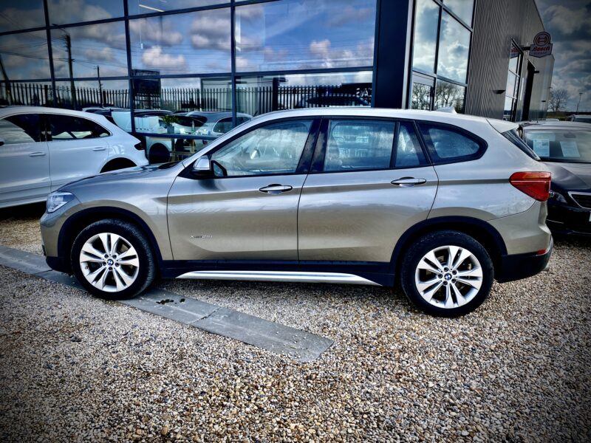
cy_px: 222
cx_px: 296
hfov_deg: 67.3
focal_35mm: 26
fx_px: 444
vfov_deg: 53.1
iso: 32
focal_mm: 4.25
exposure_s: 1/833
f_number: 1.8
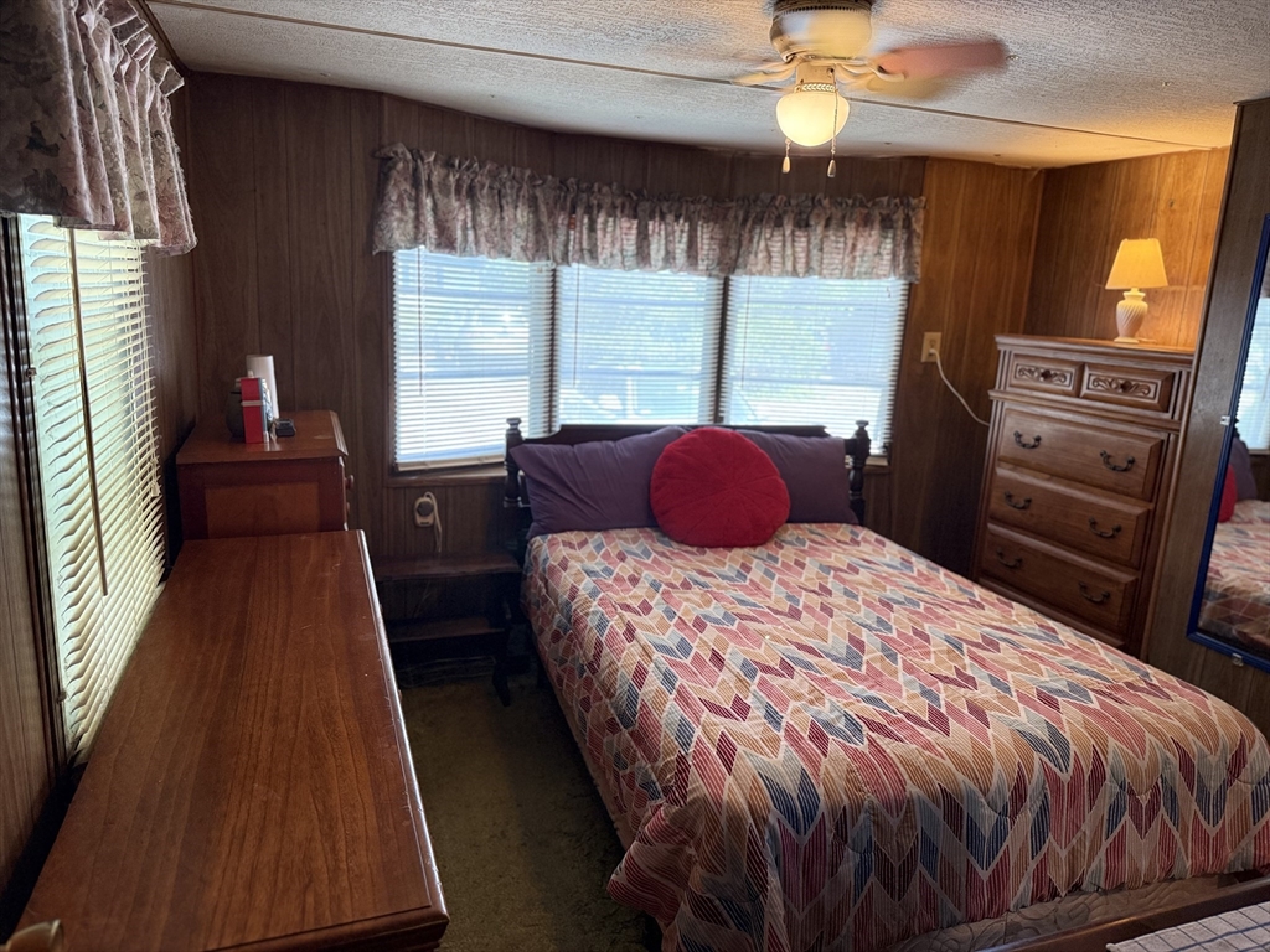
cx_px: 635
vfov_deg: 56.8
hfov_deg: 71.6
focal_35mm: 24
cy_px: 476
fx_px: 881
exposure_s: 1/60
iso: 250
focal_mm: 6.76
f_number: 1.78
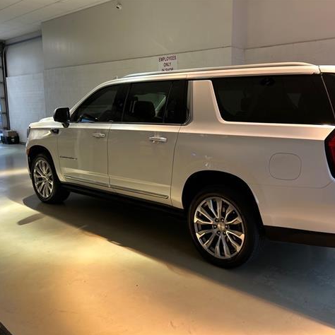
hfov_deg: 52.2
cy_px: 167
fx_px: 339
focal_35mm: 31
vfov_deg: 52.5
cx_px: 202
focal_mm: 5.7
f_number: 1.5
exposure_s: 1/60
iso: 160
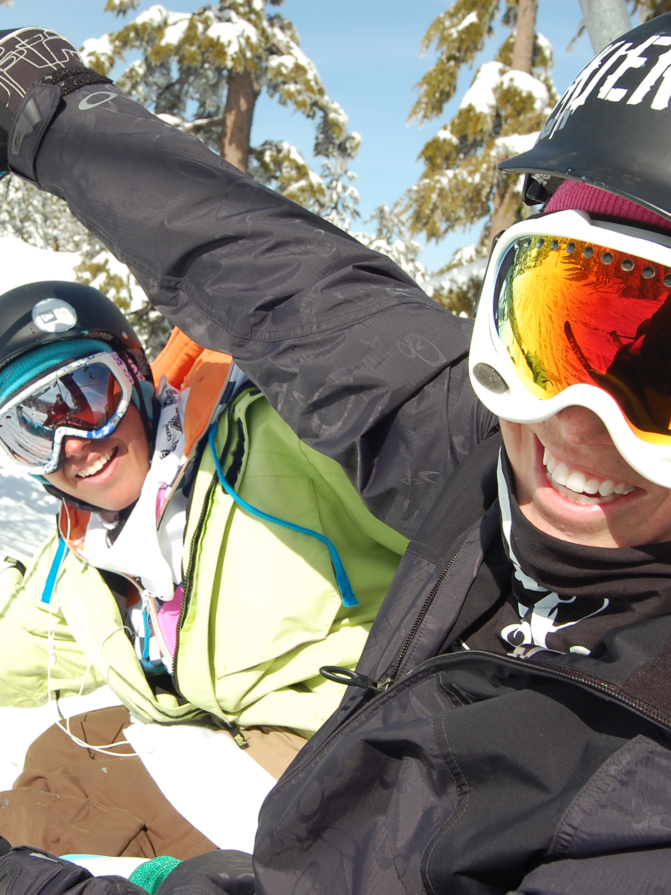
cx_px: 160
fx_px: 1182
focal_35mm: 46
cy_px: 449
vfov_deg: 41.5
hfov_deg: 31.1
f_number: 10
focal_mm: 21
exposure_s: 1/250
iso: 220
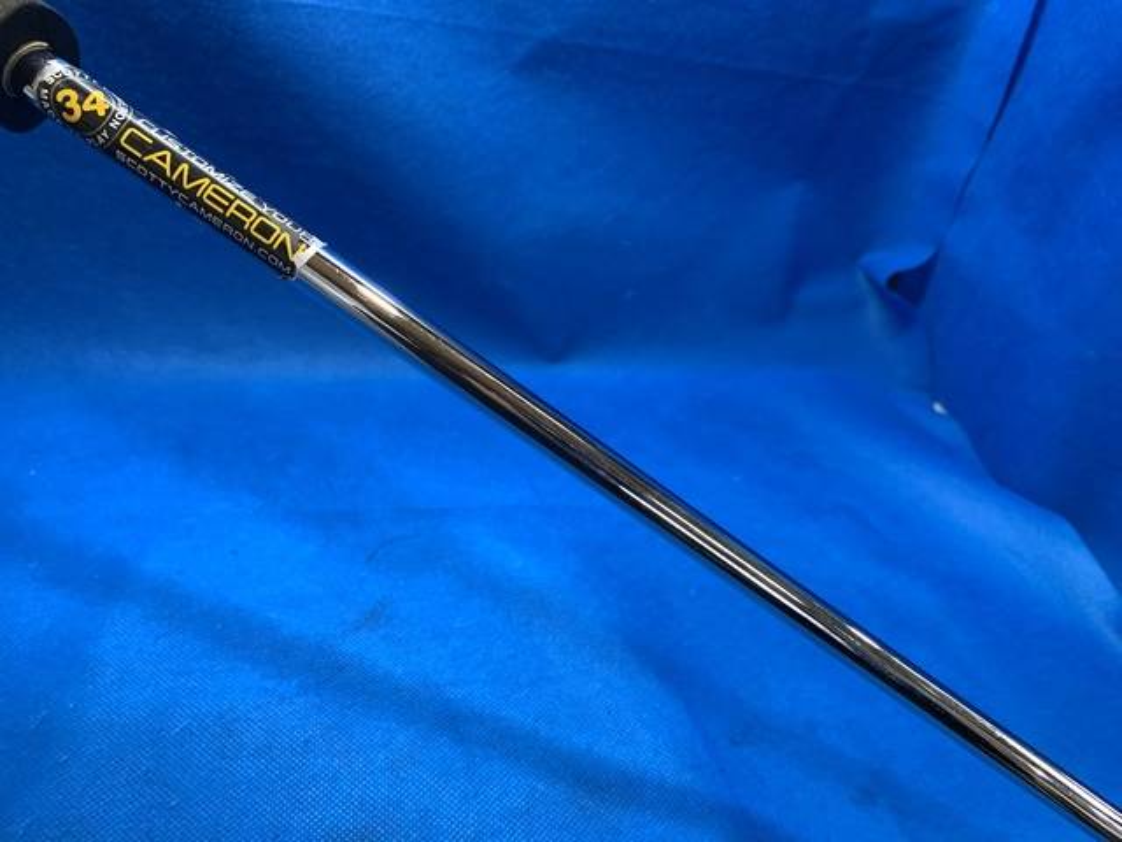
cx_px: 561
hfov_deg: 67.3
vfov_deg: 53.1
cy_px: 421
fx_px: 843
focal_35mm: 26
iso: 125
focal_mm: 4.25
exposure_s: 1/60
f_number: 1.8
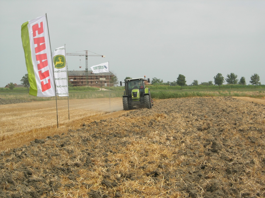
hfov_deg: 17.4
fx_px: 865
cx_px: 132
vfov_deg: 13.1
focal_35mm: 113
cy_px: 99
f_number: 8.2
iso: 64
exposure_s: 1/235
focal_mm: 23.4
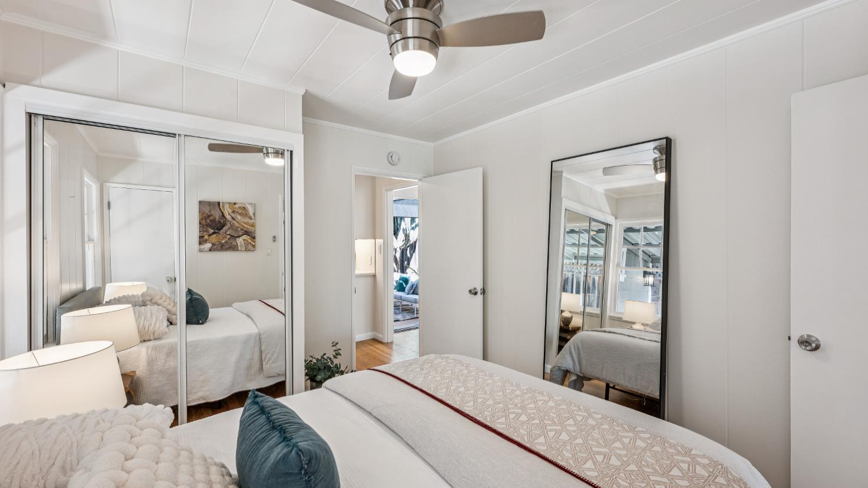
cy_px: 241
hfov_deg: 101.0
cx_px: 434
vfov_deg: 68.6
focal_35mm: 16
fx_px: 358
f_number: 8
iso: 200
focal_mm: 14.5
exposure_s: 1/15
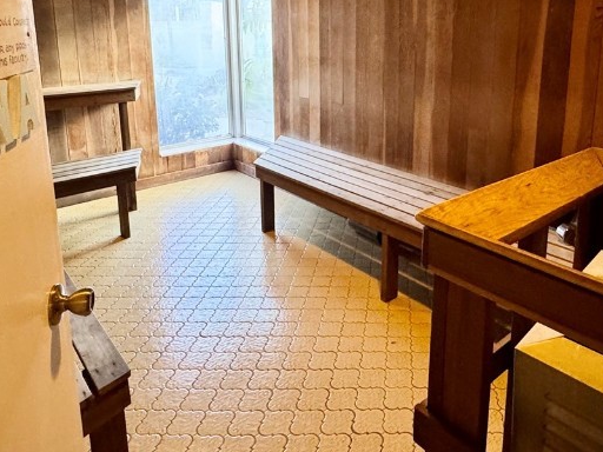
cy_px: 113
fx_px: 488
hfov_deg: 63.2
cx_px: 337
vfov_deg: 47.9
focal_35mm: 28
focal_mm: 2.22
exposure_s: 1/60
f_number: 2.2
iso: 400
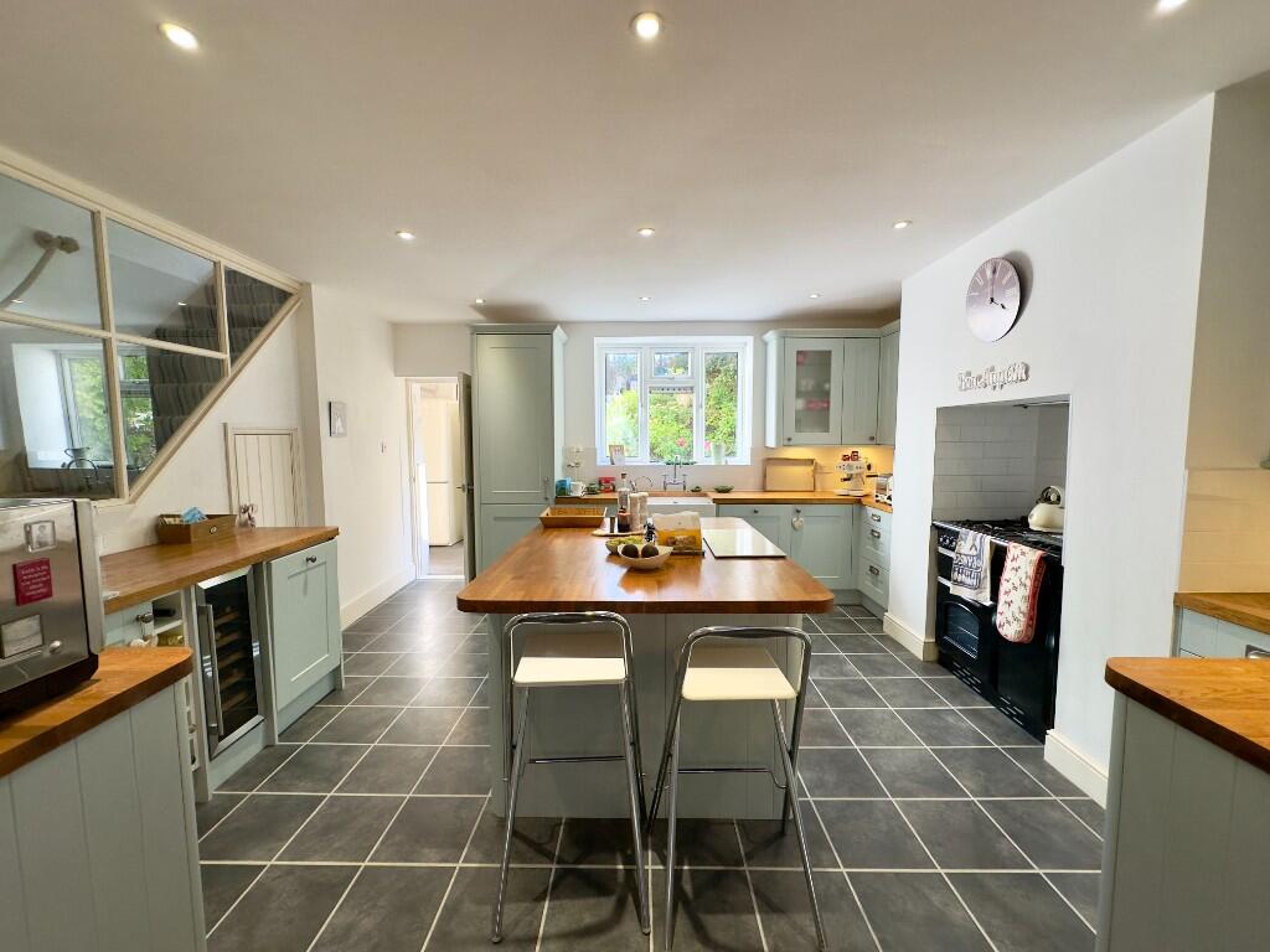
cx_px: 635
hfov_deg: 102.1
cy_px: 476
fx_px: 514
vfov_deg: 85.7
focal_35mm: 14
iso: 64
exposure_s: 1/100
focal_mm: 2.22
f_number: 2.2
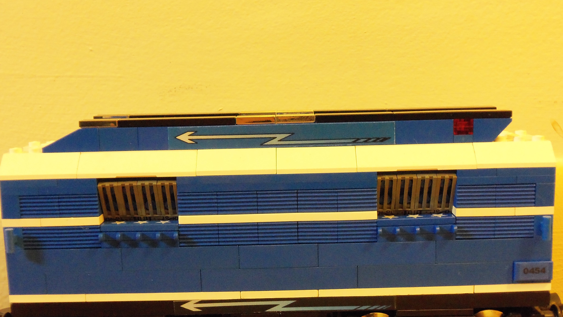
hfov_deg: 39.2
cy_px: 195
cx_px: 278
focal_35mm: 53
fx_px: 791
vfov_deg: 22.6
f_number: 3.8
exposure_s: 1/3.2
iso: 400
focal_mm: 8.7
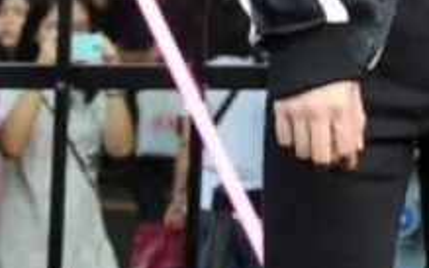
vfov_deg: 7.3
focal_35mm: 174
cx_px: 574
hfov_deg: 11.7
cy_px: -228
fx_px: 2035
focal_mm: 48
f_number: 5
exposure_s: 1/200
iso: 640
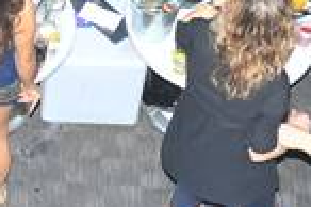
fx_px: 1562
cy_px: -21
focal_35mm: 181
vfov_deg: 7.5
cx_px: -104
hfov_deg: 11.1
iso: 4000
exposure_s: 1/100
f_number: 10
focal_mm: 48
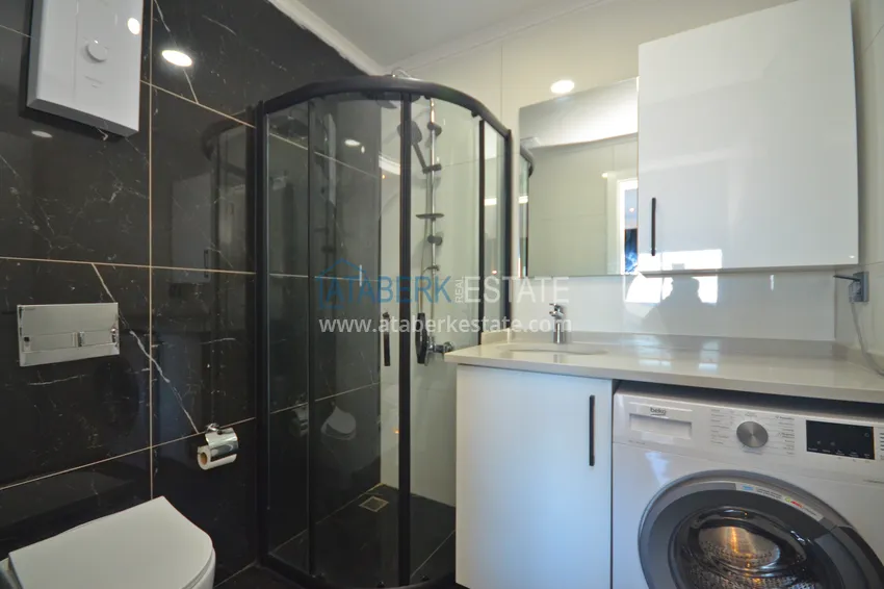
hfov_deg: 100.4
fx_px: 368
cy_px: 294
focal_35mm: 15
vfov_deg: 77.3
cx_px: 442
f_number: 4
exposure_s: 1/60
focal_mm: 10
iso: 800
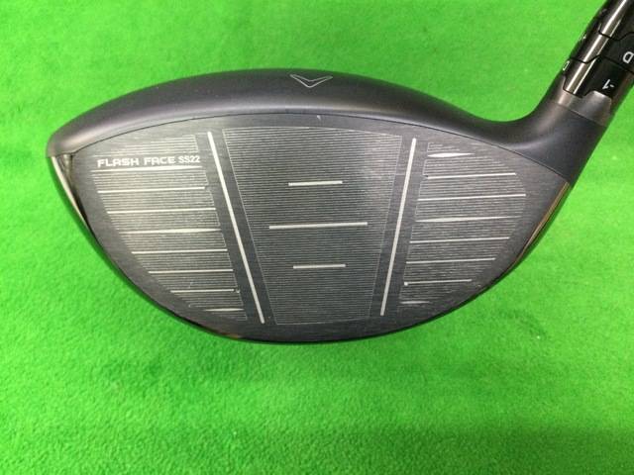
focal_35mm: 31
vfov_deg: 45.4
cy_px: 238
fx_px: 568
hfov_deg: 58.4
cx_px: 317
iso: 200
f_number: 2.4
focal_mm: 3.3
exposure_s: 1/24
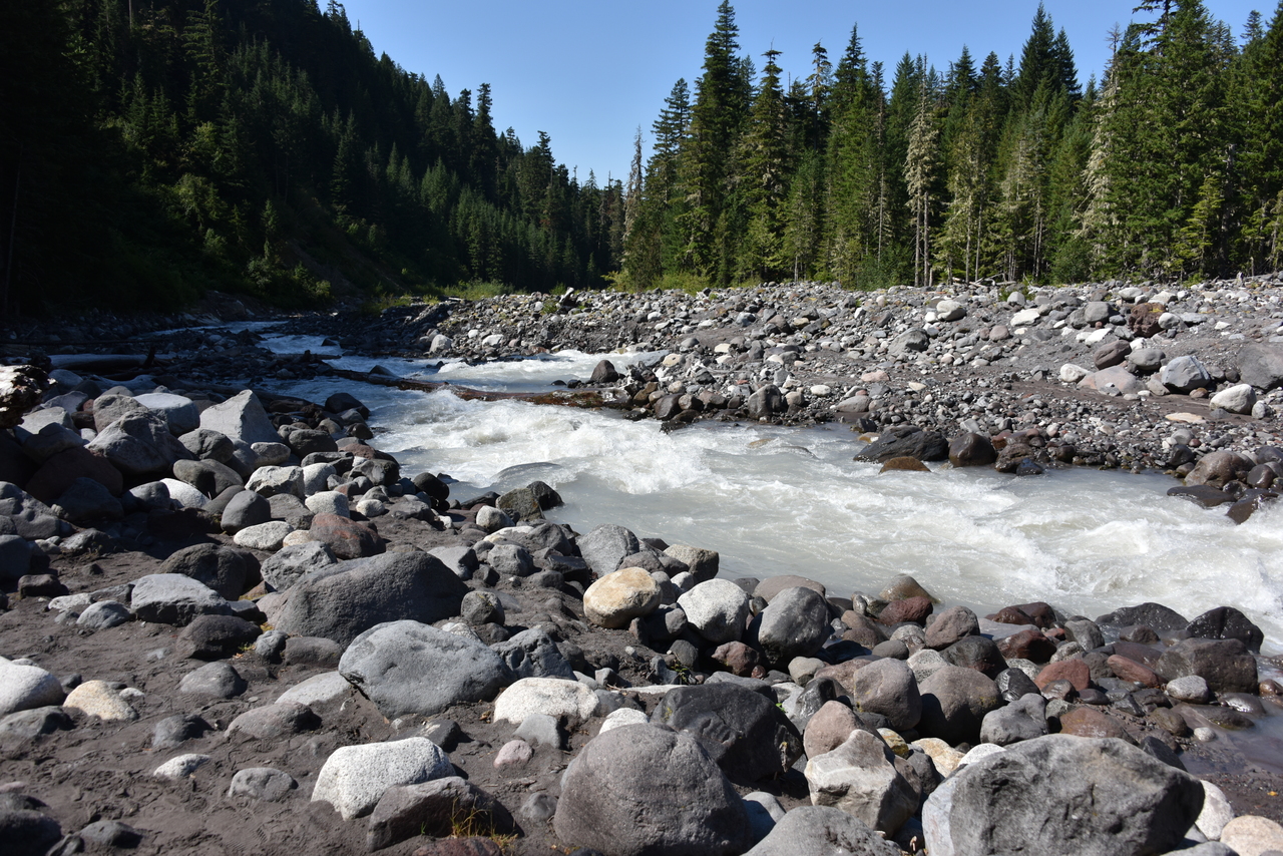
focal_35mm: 28
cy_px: 428
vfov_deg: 46.4
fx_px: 998
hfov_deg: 65.5
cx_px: 642
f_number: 8
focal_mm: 28
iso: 100
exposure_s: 1/400
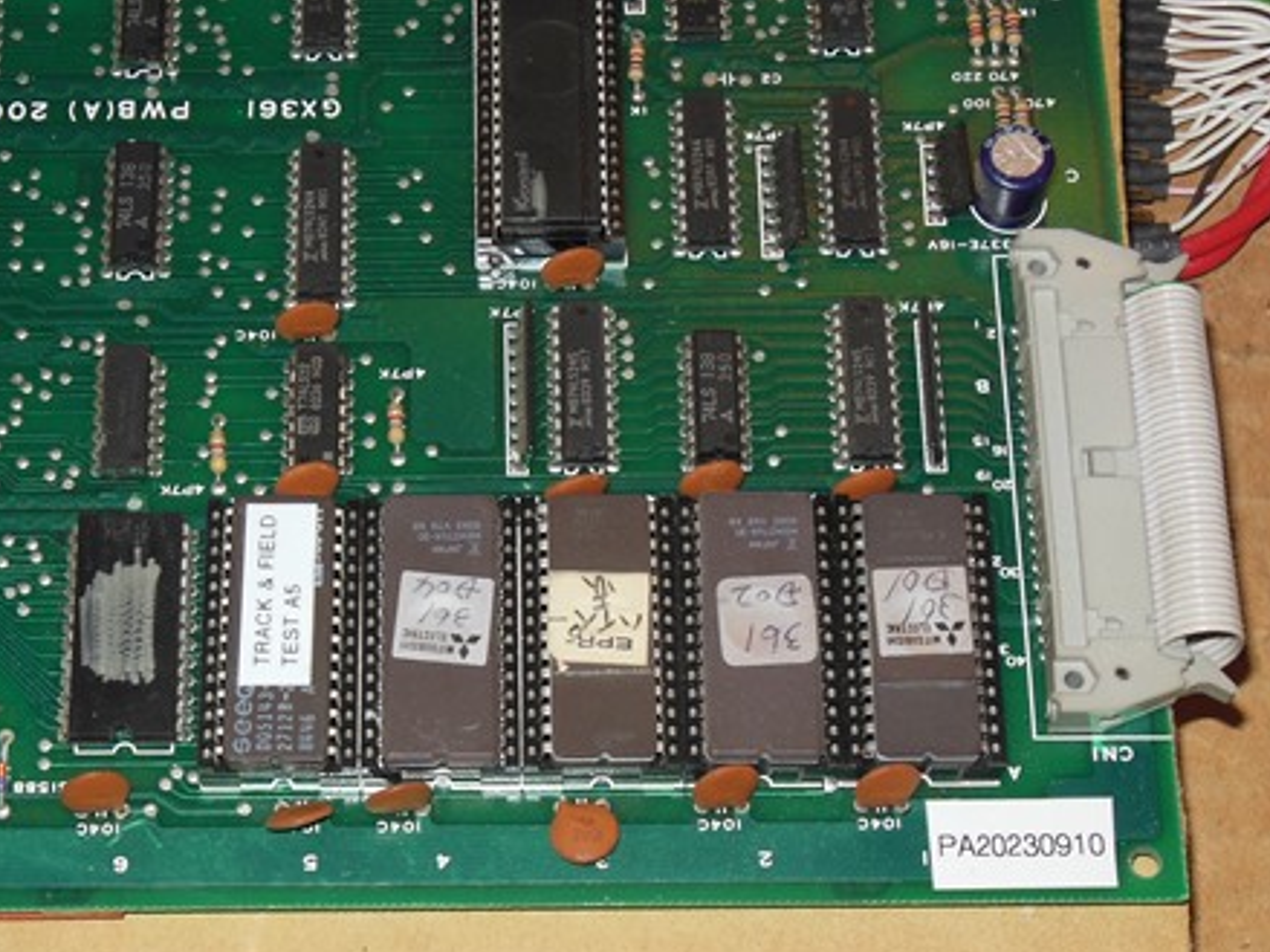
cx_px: 625
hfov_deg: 37.5
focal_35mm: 51
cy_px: 483
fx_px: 1871
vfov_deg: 28.5
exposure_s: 1/60
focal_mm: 8.9
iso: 125
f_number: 4
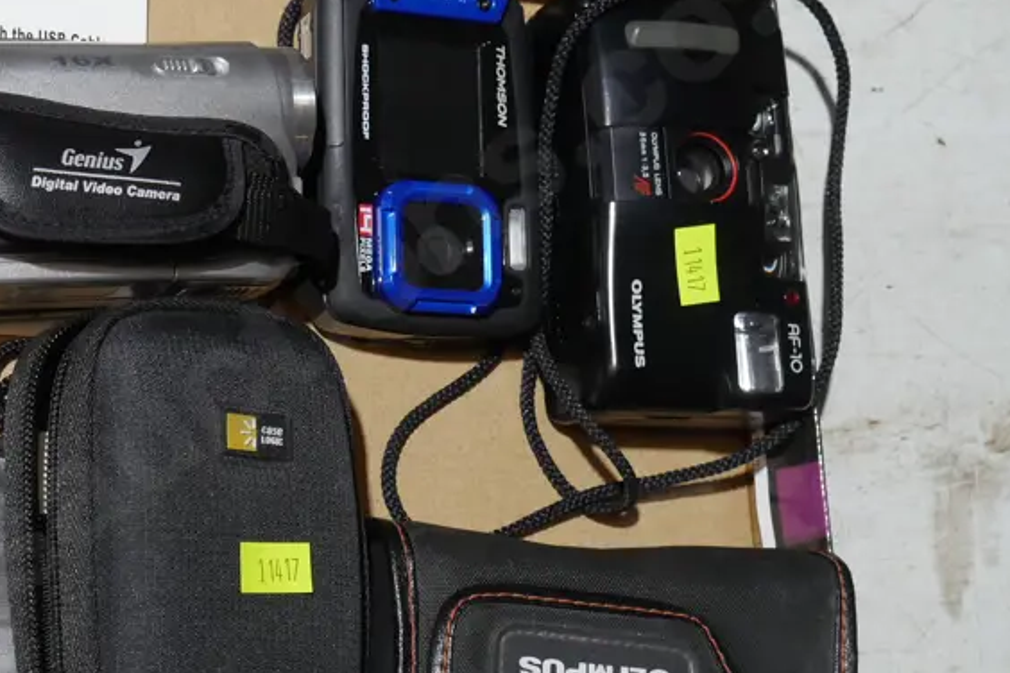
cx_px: 165
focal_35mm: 68
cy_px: 435
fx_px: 1908
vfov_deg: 20.0
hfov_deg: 28.8
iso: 800
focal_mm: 18
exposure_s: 1/60
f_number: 5.6
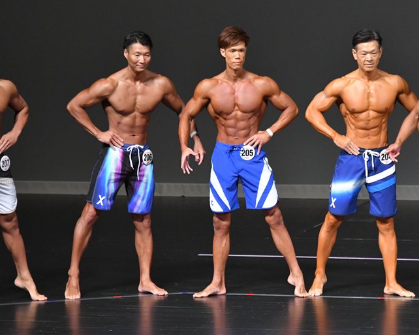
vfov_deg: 4.3
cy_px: 167
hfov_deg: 5.4
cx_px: 235
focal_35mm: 357
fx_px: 4425
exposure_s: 1/400
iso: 5000
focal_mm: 210
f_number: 5.6
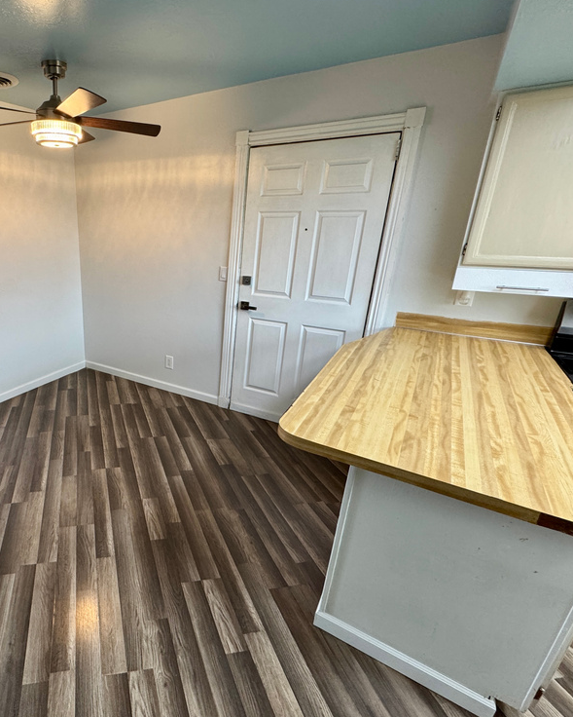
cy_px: 359
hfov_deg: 66.1
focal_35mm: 19
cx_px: 138
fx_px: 403
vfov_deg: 83.3
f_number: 2.2
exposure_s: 1/60
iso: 200
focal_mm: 2.22
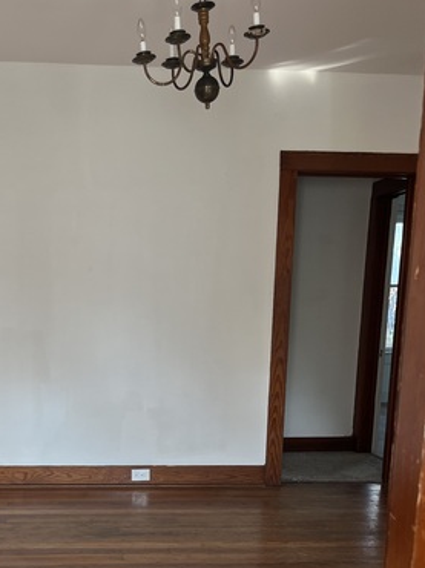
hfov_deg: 31.3
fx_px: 738
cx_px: 83
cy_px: 428
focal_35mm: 45
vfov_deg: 40.9
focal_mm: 5.1
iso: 100
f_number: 1.6
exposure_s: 1/121
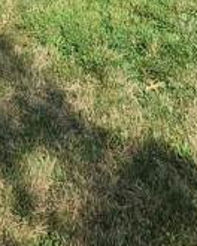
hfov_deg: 25.7
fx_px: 430
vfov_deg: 17.2
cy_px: -291
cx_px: 70
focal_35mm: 59
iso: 50
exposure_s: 1/1105
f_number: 2.2
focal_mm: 2.2
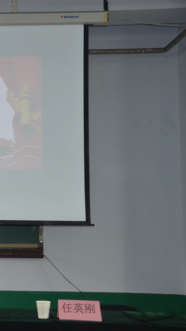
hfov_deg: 16.9
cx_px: -59
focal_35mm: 67
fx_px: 588
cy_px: 166
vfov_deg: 31.4
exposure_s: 1/60
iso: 800
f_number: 4
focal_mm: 28
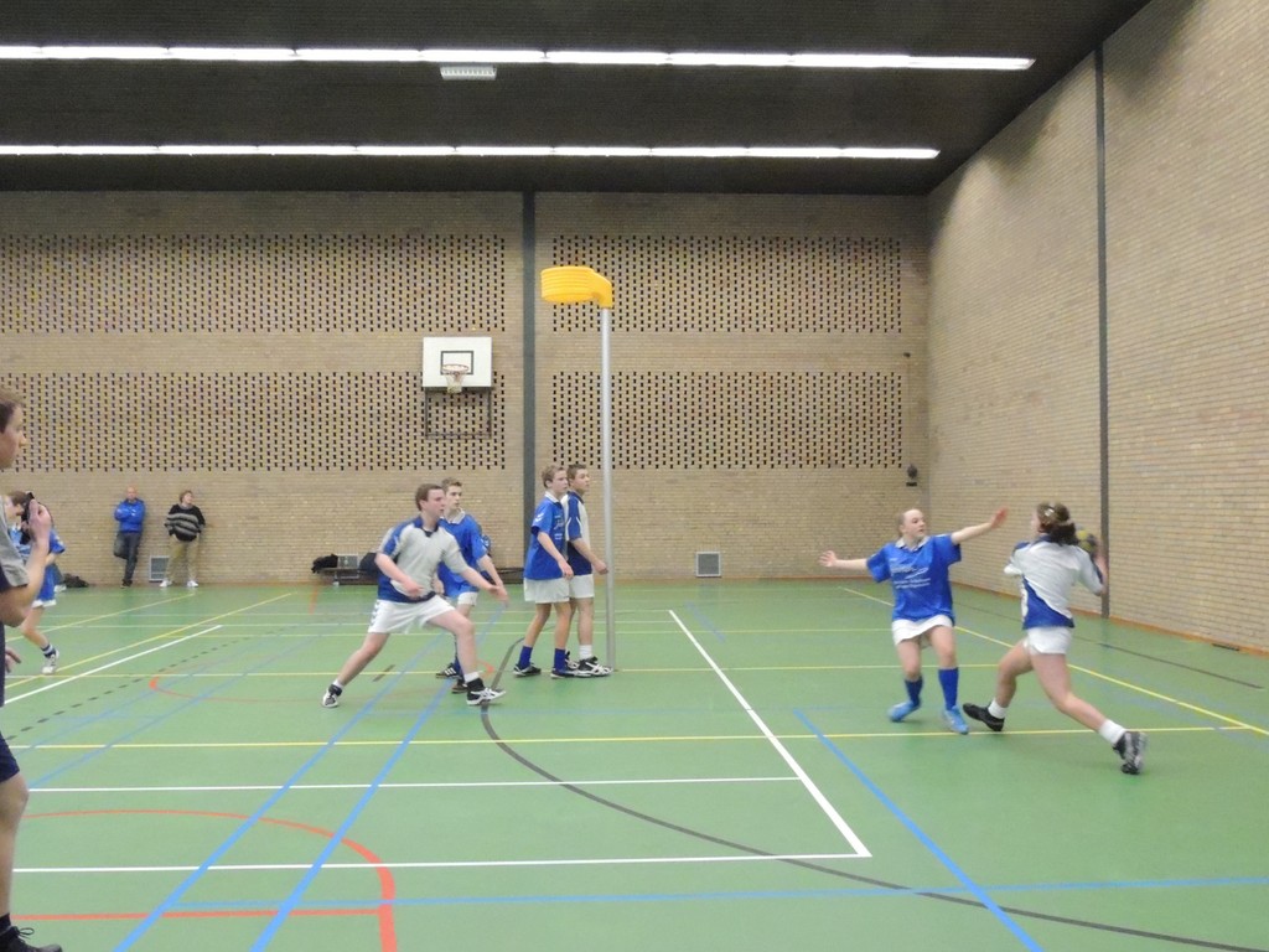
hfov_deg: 55.4
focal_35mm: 33
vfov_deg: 42.9
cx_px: 634
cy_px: 476
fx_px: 1210
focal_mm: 5.8
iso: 3200
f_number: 4.5
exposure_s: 1/100
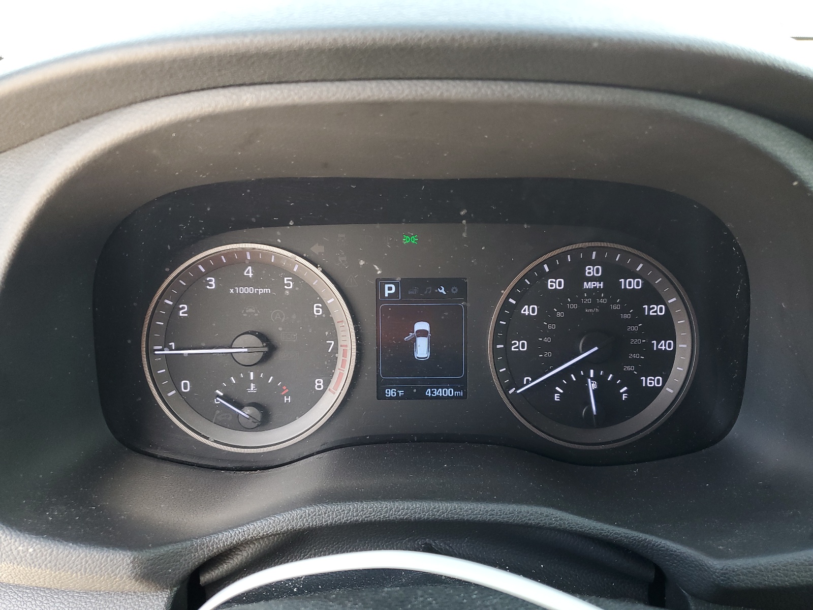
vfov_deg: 53.1
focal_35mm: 26
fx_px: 611
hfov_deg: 67.3
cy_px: 305
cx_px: 406
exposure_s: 1/120
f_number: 1.5
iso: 77
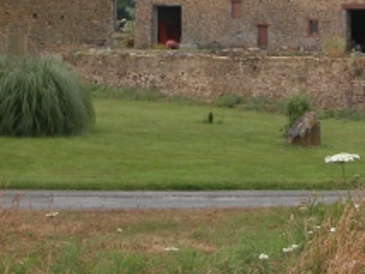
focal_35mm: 112
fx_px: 1182
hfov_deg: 17.4
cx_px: 305
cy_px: 34
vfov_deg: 13.1
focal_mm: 8.9
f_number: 5
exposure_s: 1/159
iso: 100
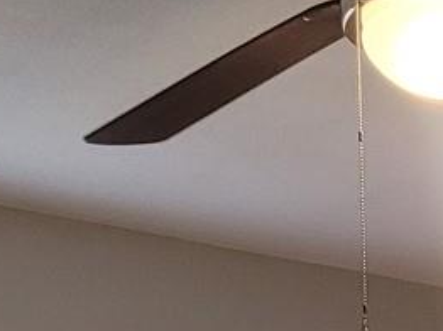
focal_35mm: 159
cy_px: 927
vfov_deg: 8.2
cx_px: 490
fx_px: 2033
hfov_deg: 12.2
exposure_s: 1/120
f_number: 1.8
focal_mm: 5.4
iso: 250
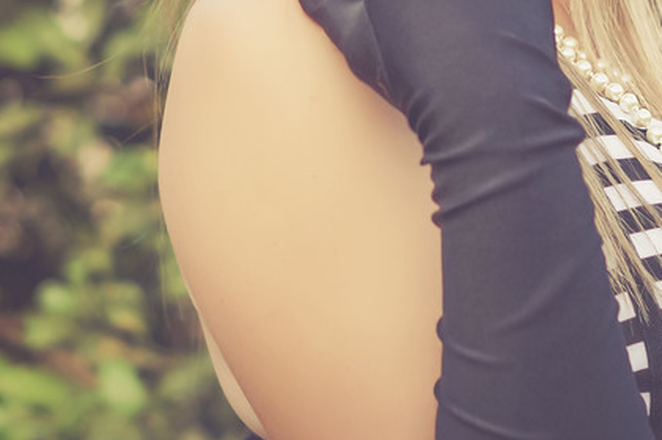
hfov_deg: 9.6
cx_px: 319
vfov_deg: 6.3
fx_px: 3932
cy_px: -160
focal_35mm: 214
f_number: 2.2
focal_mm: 50
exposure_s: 1/250
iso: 160
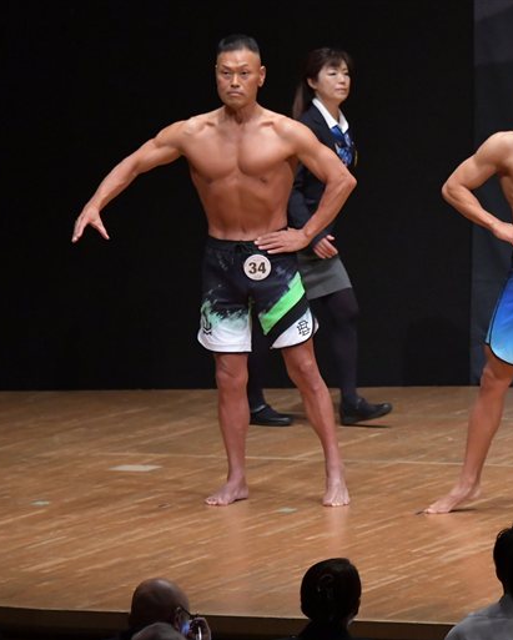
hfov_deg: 4.6
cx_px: 413
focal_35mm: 340
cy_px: 321
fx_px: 6447
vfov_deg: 5.7
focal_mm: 160
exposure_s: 1/400
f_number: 5.6
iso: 6400
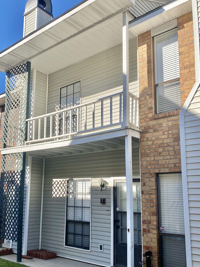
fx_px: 270
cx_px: 82
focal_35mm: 35
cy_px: 149
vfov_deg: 52.5
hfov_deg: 40.5
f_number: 1.8
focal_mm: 4.25
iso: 32
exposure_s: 1/2066
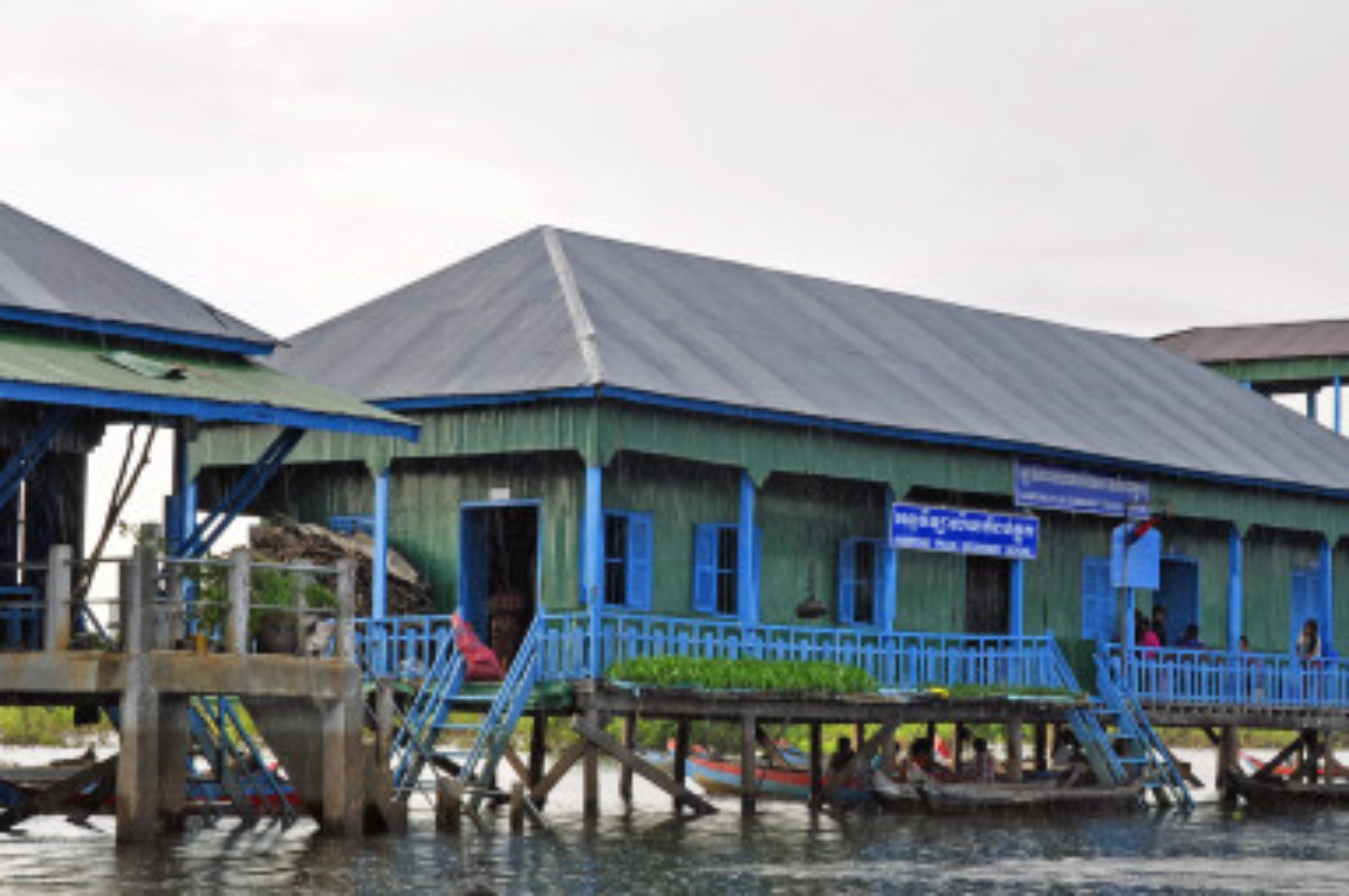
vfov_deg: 16.0
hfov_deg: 23.9
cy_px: 539
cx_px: 801
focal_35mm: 85
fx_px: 3181
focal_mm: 34
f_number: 9
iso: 200
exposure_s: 1/160
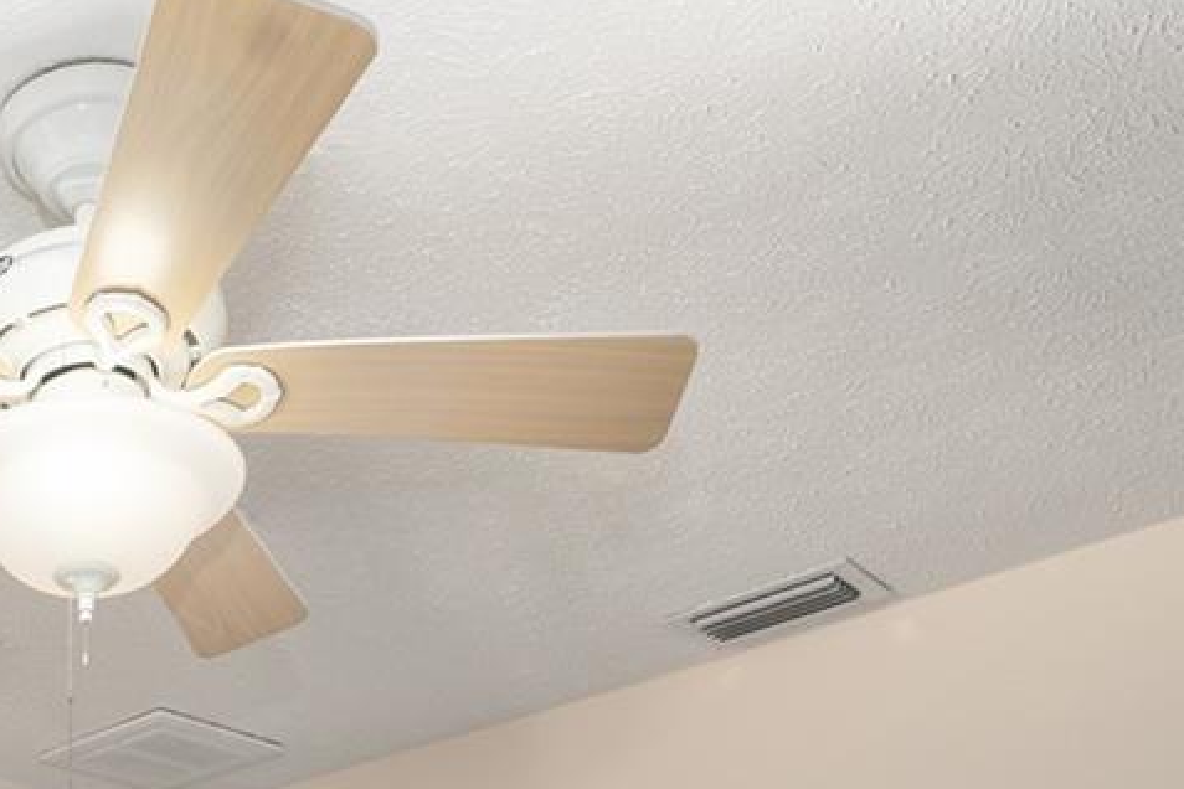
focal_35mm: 47
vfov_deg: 22.3
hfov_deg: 36.8
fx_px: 1546
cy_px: 1258
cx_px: -47
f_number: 7.1
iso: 400
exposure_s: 1/2.5
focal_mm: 14
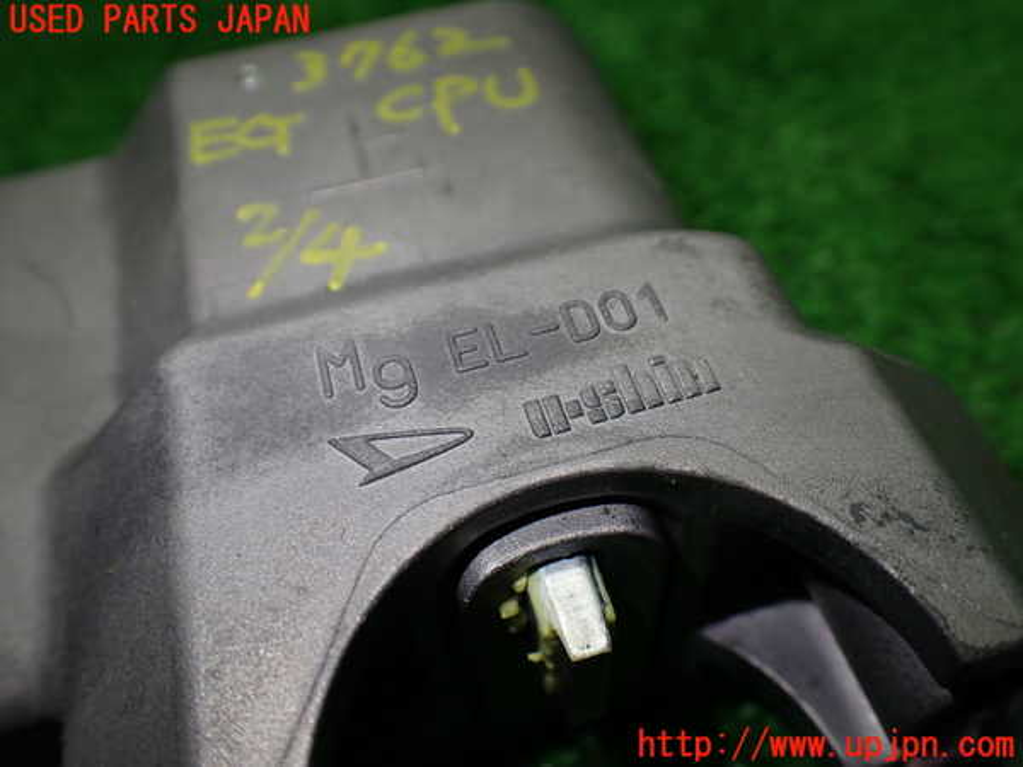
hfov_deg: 60.0
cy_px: 384
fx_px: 887
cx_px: 512
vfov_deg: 46.8
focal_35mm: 30
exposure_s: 1/125
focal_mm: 5.4
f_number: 2.3
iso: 125
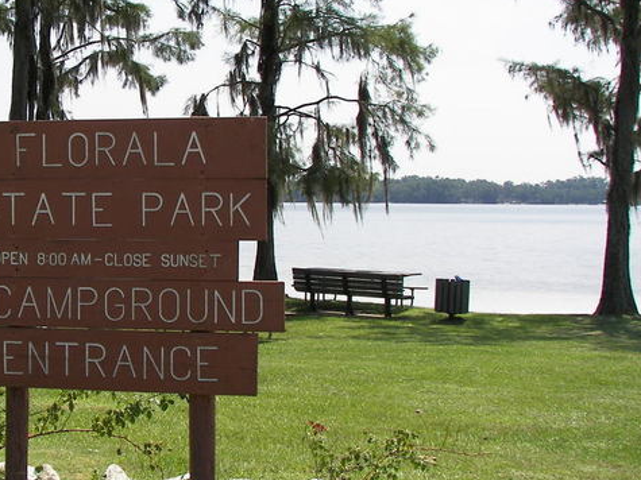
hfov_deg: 31.8
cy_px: 239
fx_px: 1092
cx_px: 119
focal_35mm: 59
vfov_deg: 24.8
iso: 50
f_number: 4
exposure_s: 1/500
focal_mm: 6
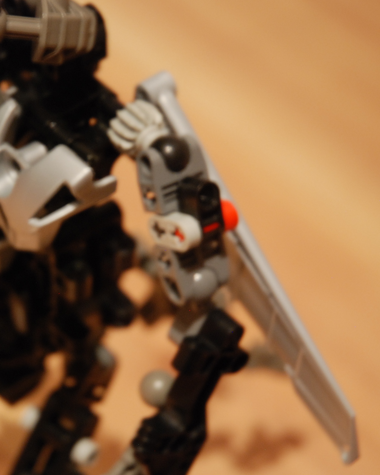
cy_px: 235
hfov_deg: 10.2
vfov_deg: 12.8
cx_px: 94
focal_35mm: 151
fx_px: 2123
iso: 500
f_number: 4.5
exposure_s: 1/2
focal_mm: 70
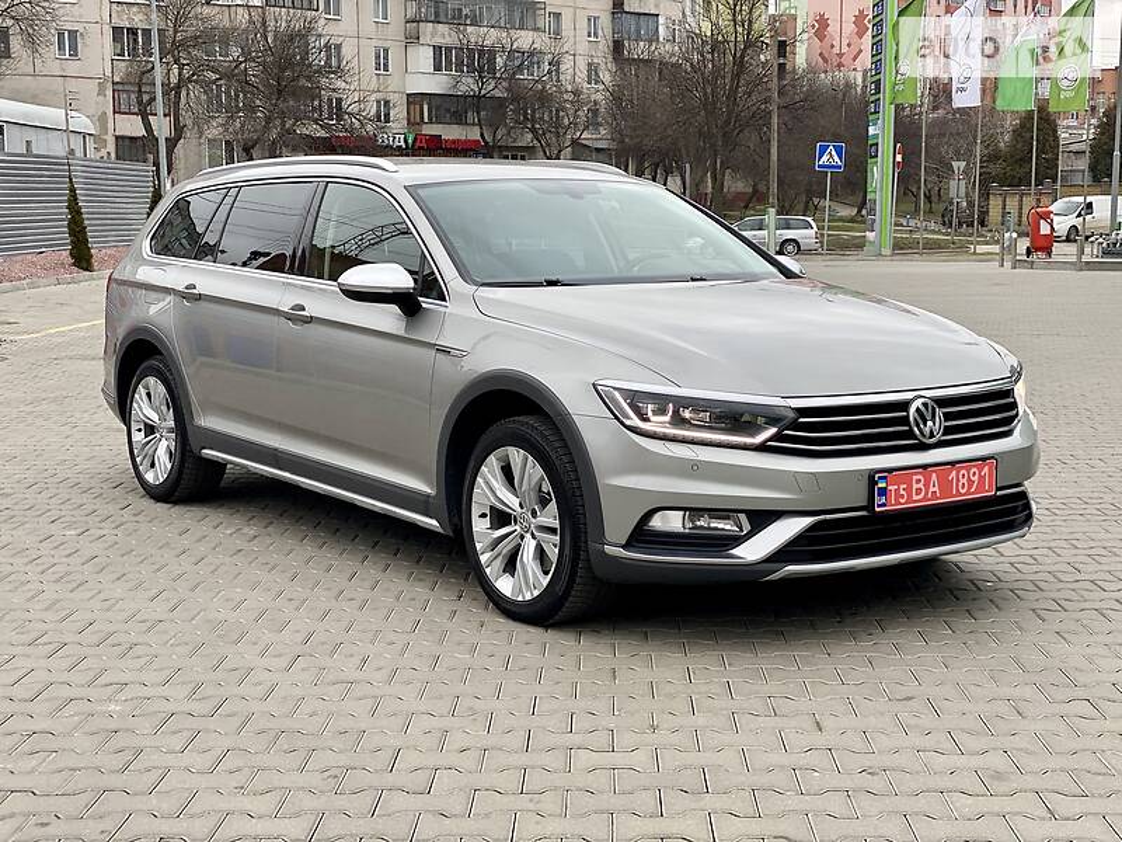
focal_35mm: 52
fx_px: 1685
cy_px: 421
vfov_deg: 28.0
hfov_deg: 36.8
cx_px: 561
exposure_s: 1/122
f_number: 2
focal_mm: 6
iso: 25
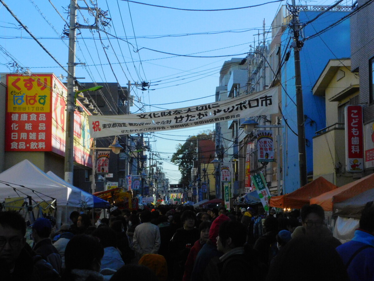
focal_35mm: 65
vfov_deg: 22.6
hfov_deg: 29.8
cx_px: 187
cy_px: 140
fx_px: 702
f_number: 7.6
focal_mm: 11.6
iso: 800
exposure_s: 1/1600
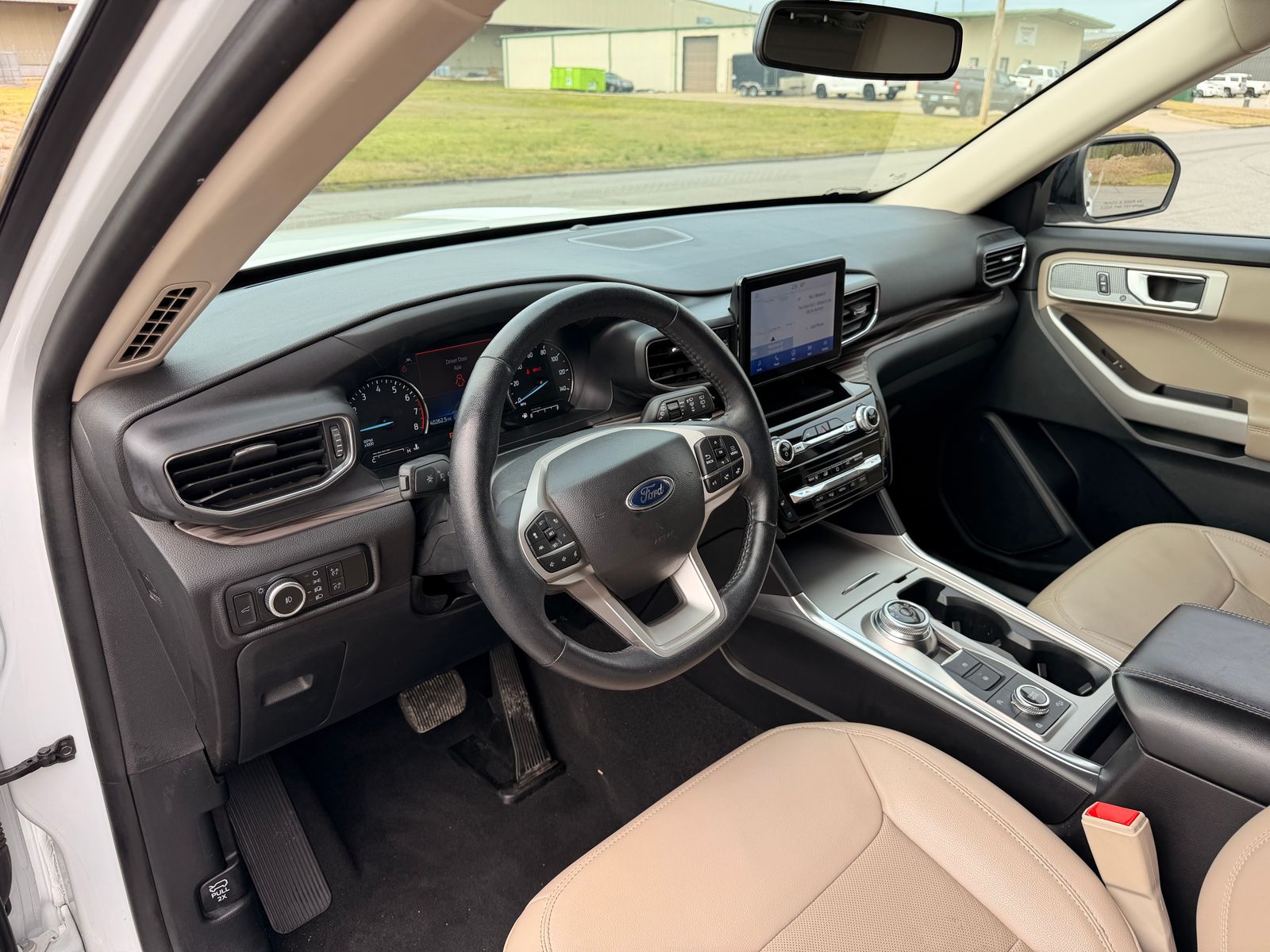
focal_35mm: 24
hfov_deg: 71.6
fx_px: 881
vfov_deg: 56.8
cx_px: 635
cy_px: 476
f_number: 1.78
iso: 80
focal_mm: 6.76
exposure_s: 1/868
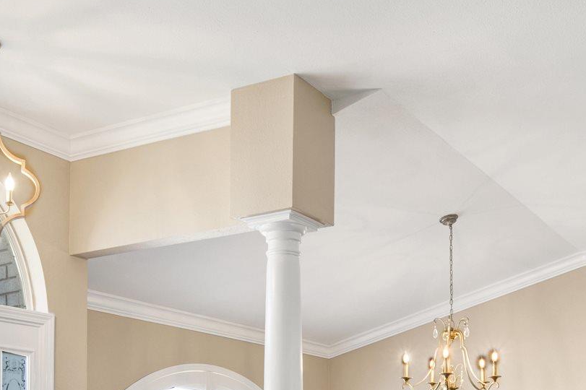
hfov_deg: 40.6
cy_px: 460
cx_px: 391
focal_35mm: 48
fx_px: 781
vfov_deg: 25.4
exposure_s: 1/20
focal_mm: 19
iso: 200
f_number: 11
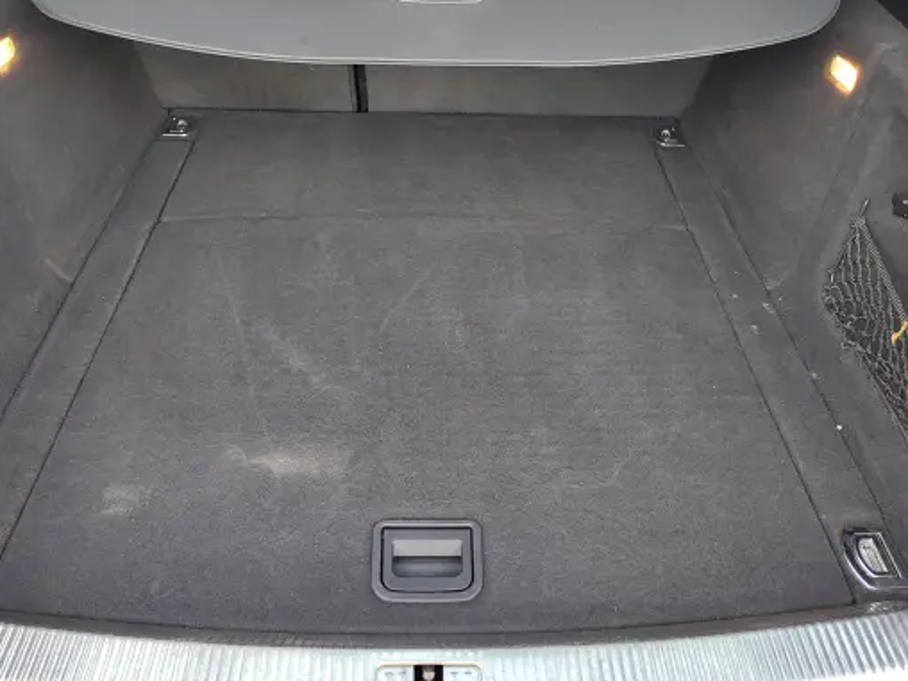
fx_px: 761
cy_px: 272
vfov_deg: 47.9
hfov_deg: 61.7
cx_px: 449
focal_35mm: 29
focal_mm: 5.56
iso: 214
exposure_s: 1/50
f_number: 1.8
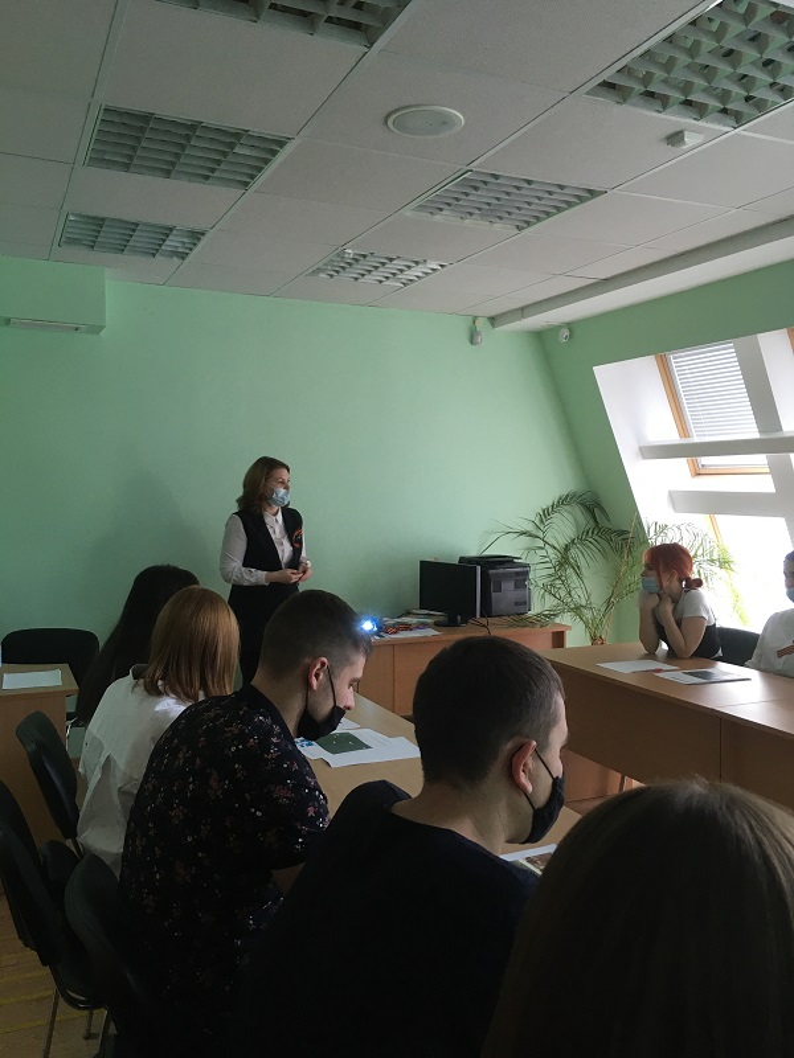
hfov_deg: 48.2
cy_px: 529
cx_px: 397
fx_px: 887
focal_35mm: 29
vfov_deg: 61.7
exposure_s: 1/33
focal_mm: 4.15
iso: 100
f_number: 2.2
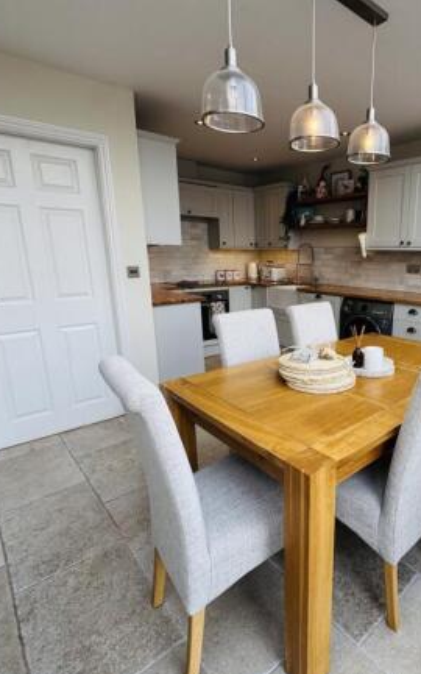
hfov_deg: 57.0
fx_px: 367
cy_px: 339
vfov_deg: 85.1
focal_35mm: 20
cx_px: 310
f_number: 2.2
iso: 40
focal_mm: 2.22
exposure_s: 1/218
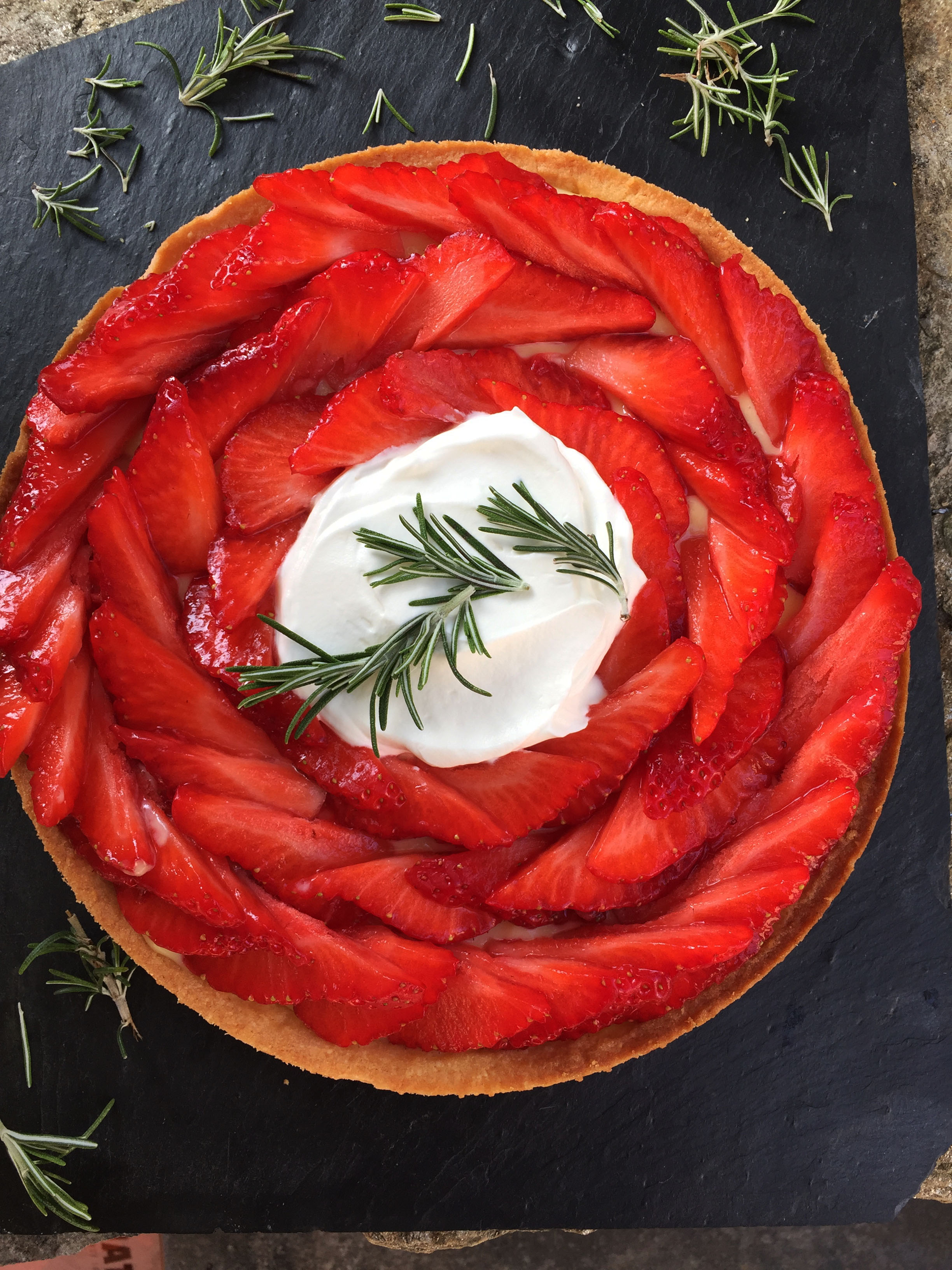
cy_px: 635
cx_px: 476
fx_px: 1063
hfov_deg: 48.2
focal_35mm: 29
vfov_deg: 61.7
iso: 32
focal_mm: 4.15
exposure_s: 1/122
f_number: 2.2
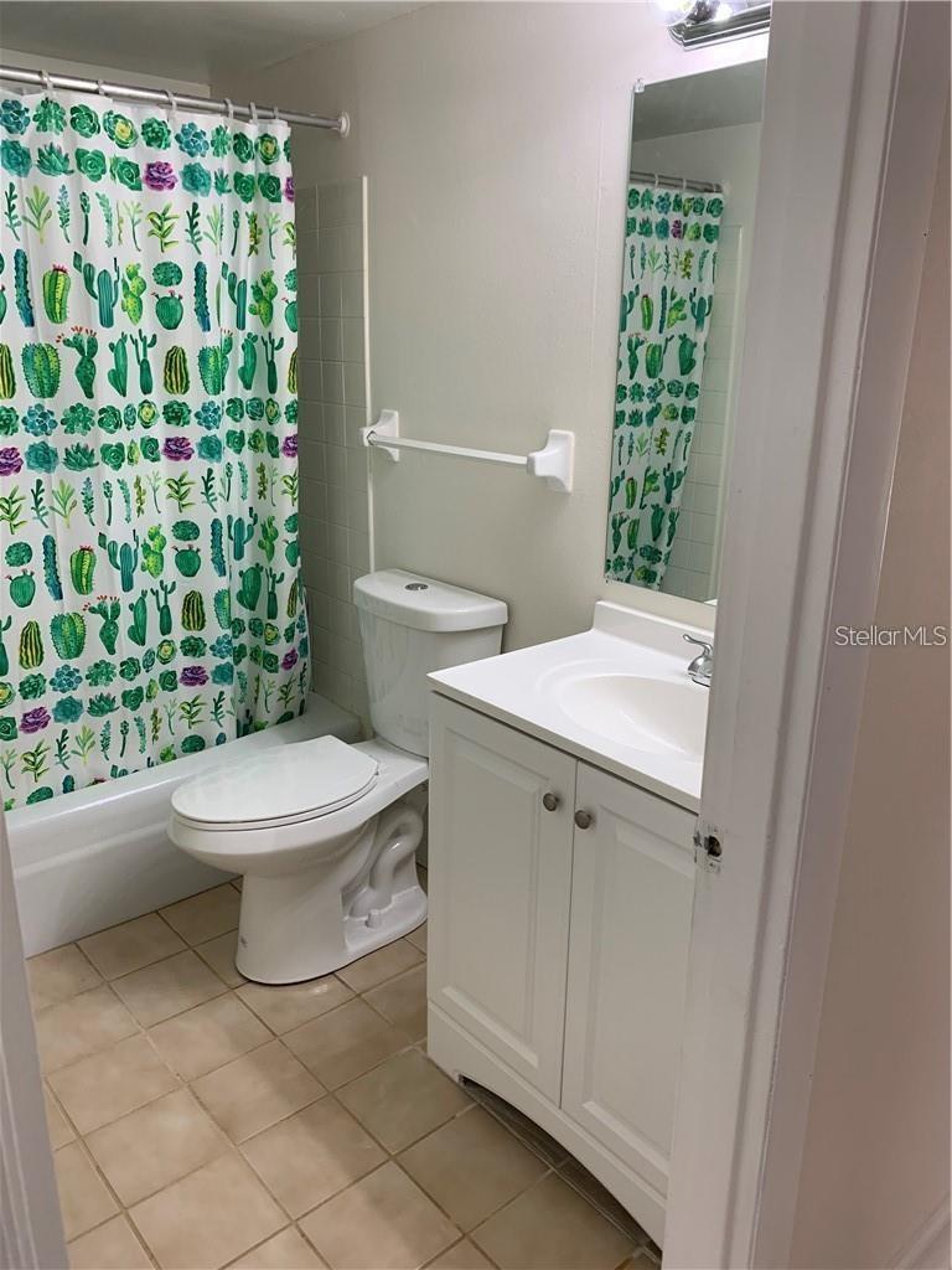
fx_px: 953
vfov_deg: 67.3
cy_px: 635
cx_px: 476
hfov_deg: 53.1
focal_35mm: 26
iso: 100
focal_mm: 4.25
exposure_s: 1/120
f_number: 1.8
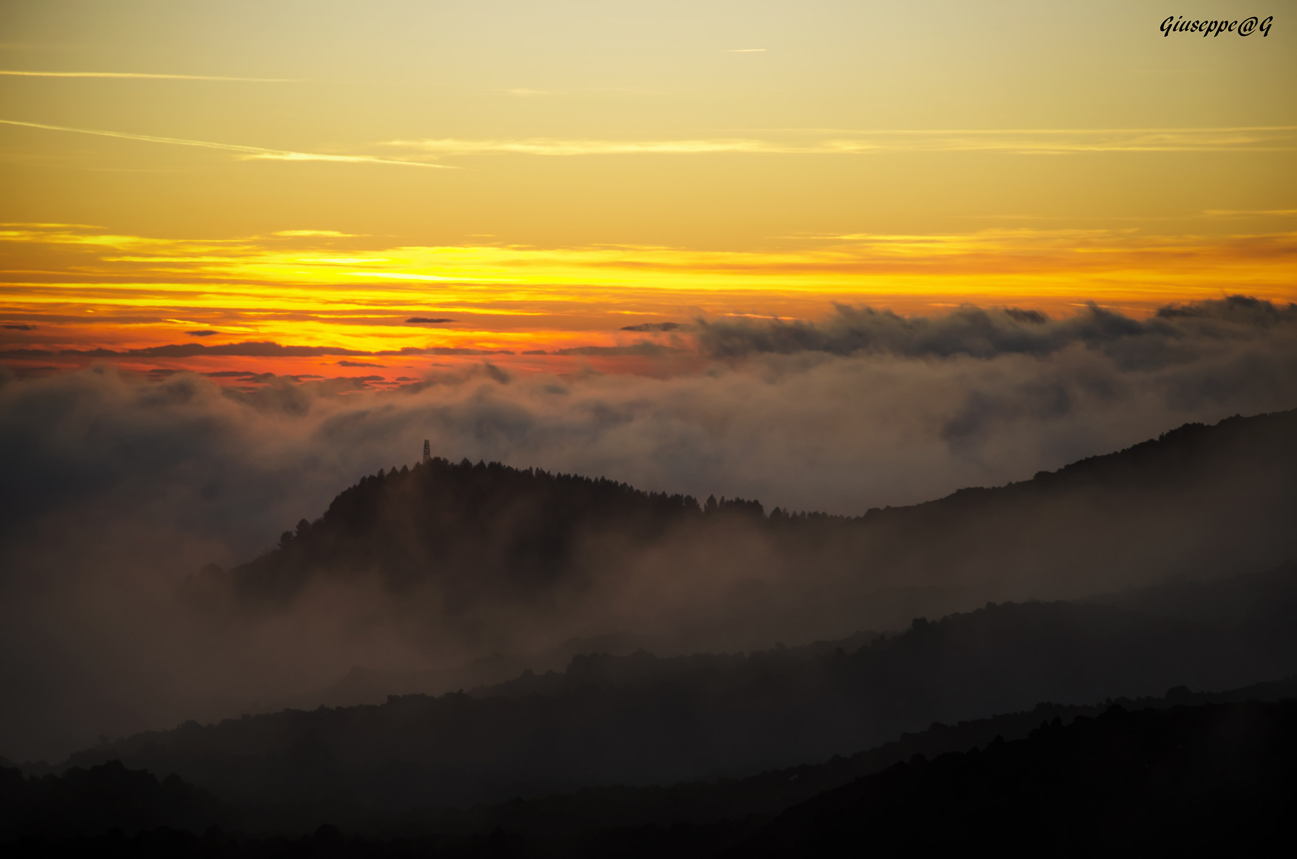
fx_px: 5663
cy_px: 430
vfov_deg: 8.7
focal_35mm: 158
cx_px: 648
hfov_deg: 13.1
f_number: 5.6
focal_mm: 105
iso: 200
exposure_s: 1/200
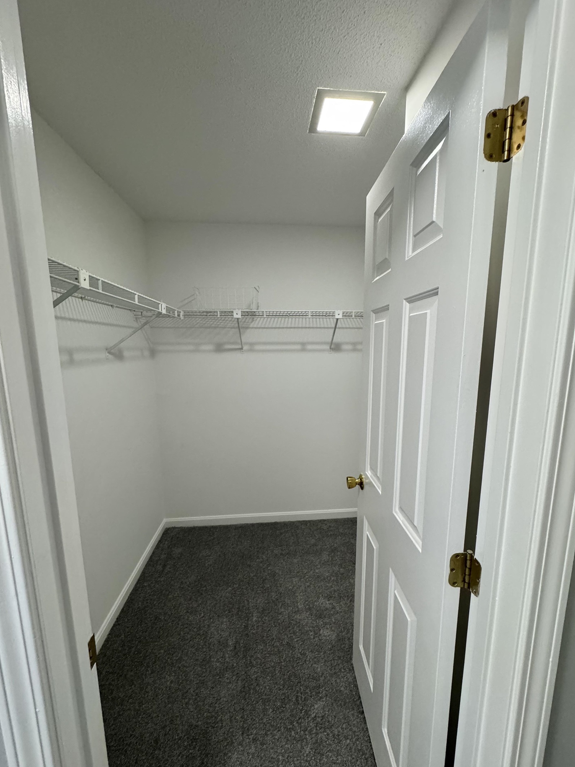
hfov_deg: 81.7
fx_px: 332
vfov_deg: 98.1
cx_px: 295
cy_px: 399
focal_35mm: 15
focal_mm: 2.22
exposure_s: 1/60
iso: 400
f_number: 2.2
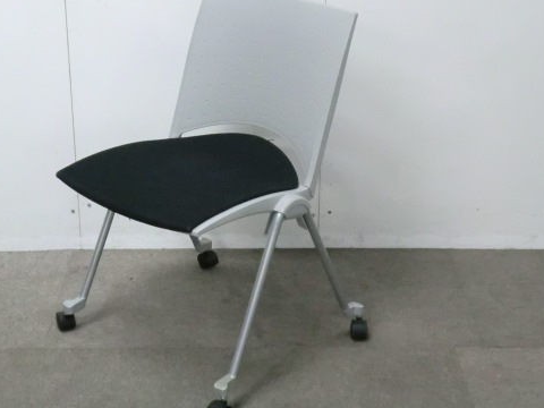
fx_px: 1131
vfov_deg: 20.4
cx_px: 230
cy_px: 172
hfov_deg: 27.0
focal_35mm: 72
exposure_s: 1/40
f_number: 4.5
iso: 800
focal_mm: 9.8
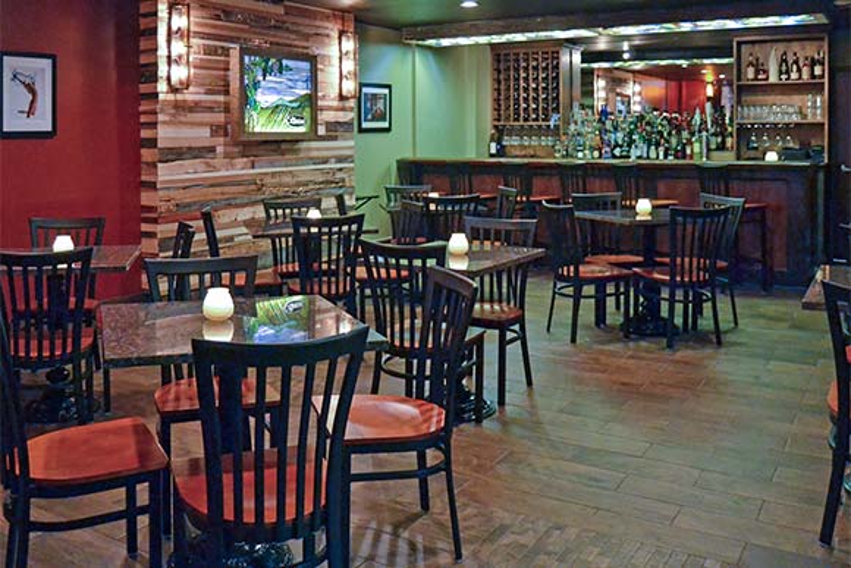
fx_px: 638
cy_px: 284
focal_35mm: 27
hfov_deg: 67.4
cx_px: 426
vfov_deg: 48.0
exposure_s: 1/15
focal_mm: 18
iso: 3200
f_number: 3.5
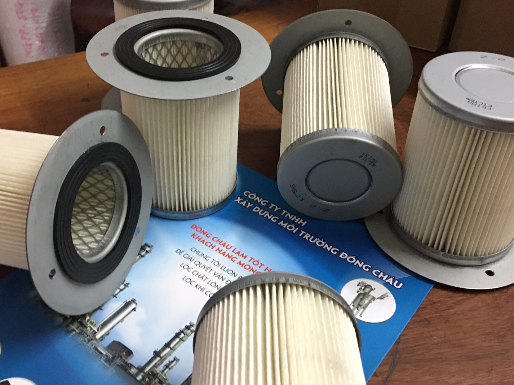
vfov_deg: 35.0
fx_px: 609
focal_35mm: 41
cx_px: 236
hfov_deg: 45.7
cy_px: 151
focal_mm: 4.15
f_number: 2.2
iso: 100
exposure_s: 1/8
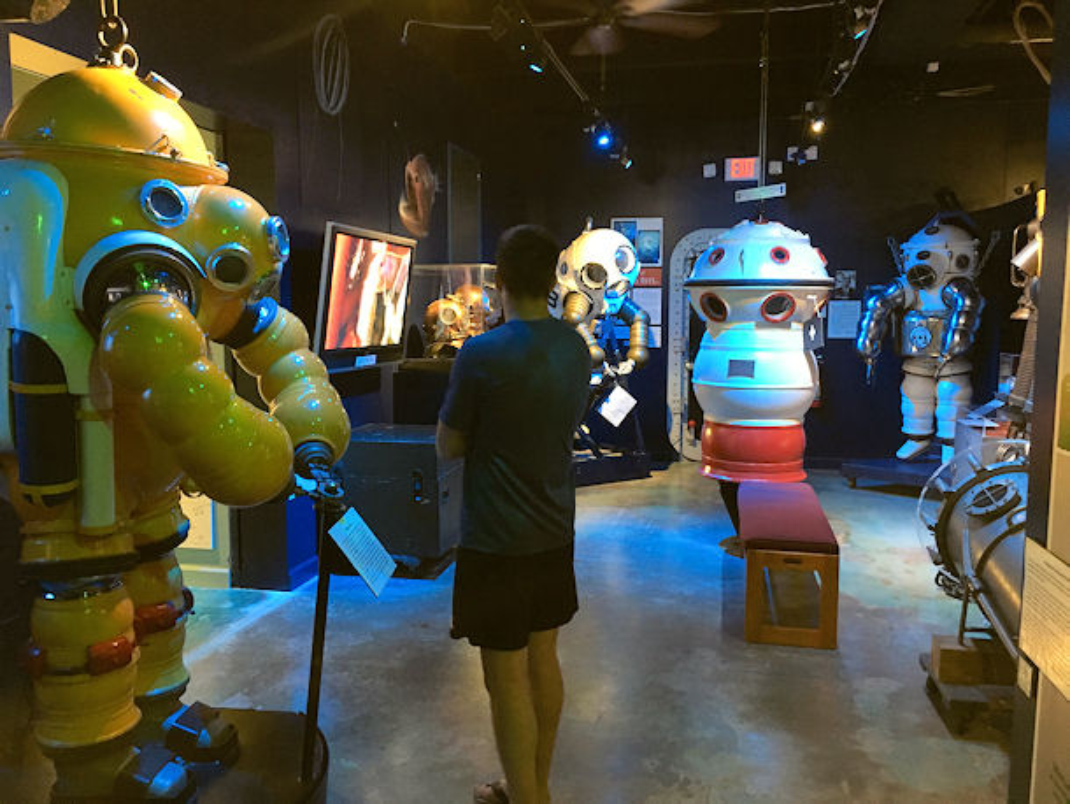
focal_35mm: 29
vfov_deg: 48.3
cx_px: 535
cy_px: 402
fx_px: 897
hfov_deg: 61.6
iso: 200
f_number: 2.2
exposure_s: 1/15
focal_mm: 4.15
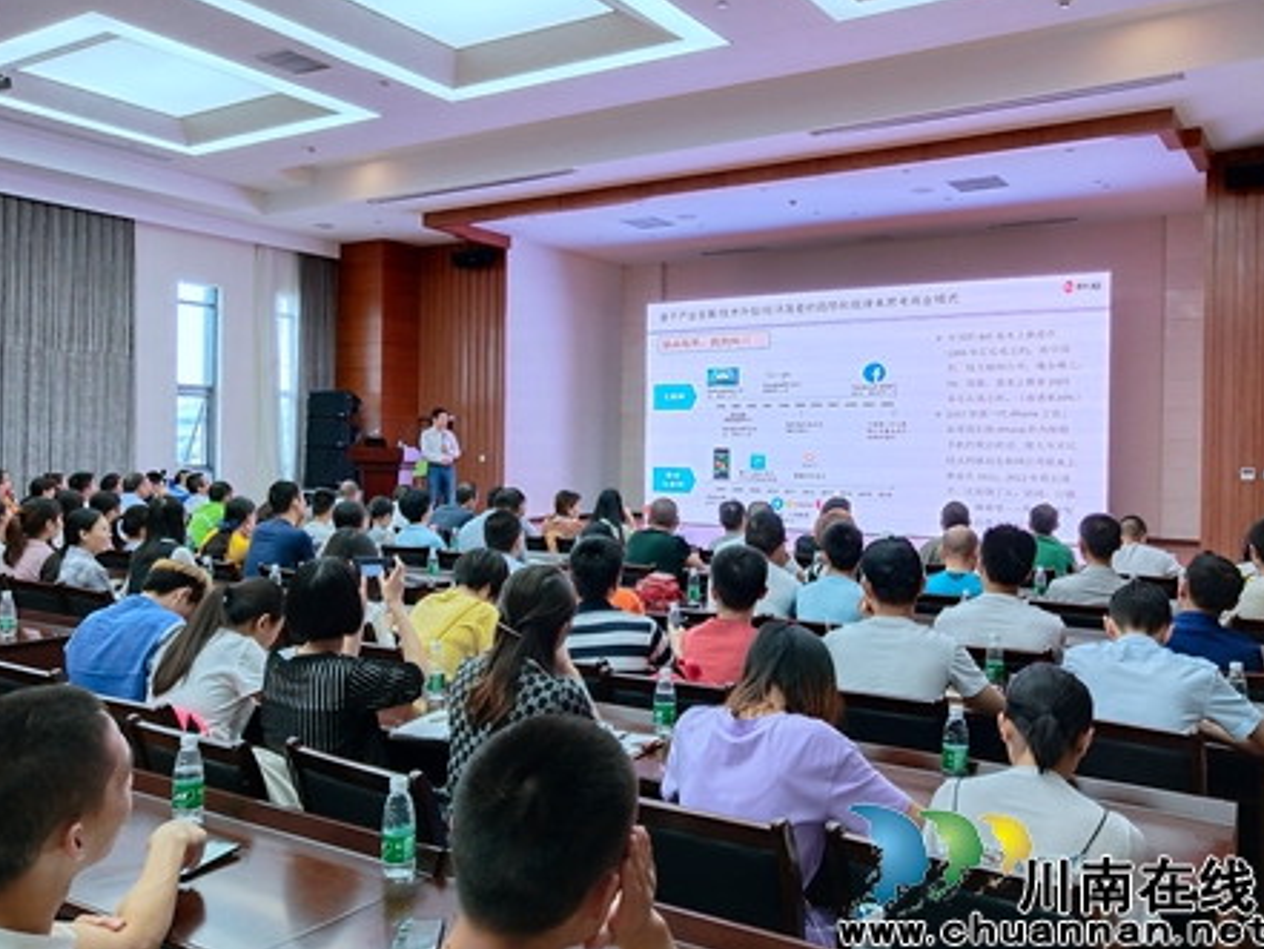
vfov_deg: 41.8
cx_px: 648
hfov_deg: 53.9
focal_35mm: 34
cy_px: 454
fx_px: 1242
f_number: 1.8
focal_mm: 3.95
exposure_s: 1/100
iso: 195
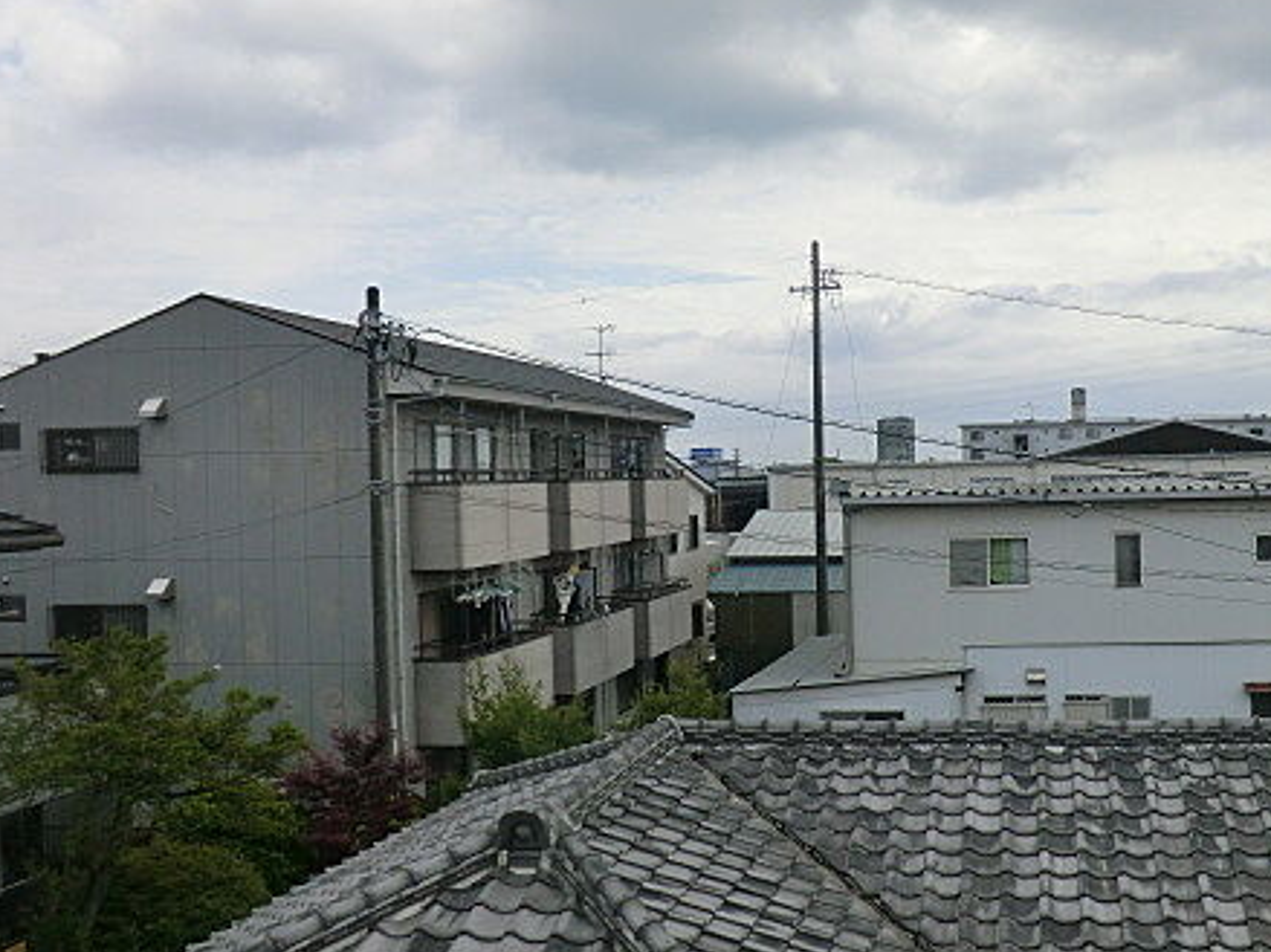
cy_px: 518
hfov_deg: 51.2
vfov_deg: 40.6
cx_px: 895
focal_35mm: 35
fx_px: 1285
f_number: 7.5
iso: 80
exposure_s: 1/400
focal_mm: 4.3
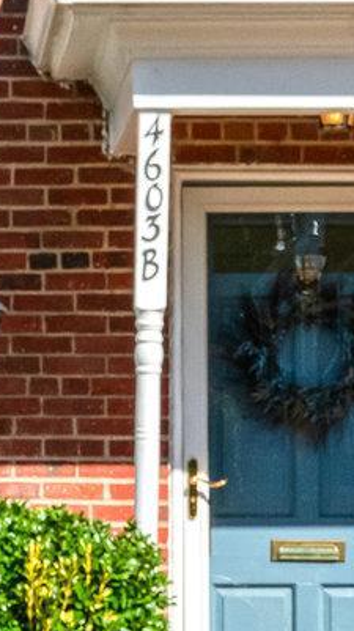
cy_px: -194
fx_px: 2775
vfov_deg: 12.6
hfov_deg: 7.3
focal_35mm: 166
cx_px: 77
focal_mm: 31
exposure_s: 1/5000
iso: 1250
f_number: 8
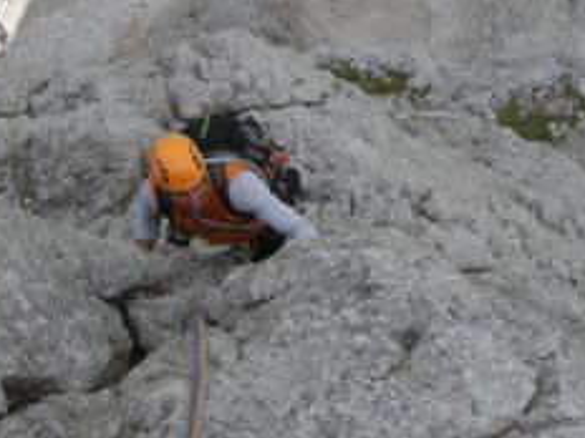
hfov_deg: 19.3
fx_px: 1724
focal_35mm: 102
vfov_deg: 14.0
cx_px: 330
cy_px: -103
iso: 64
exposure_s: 1/801
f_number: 2.8
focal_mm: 7.9
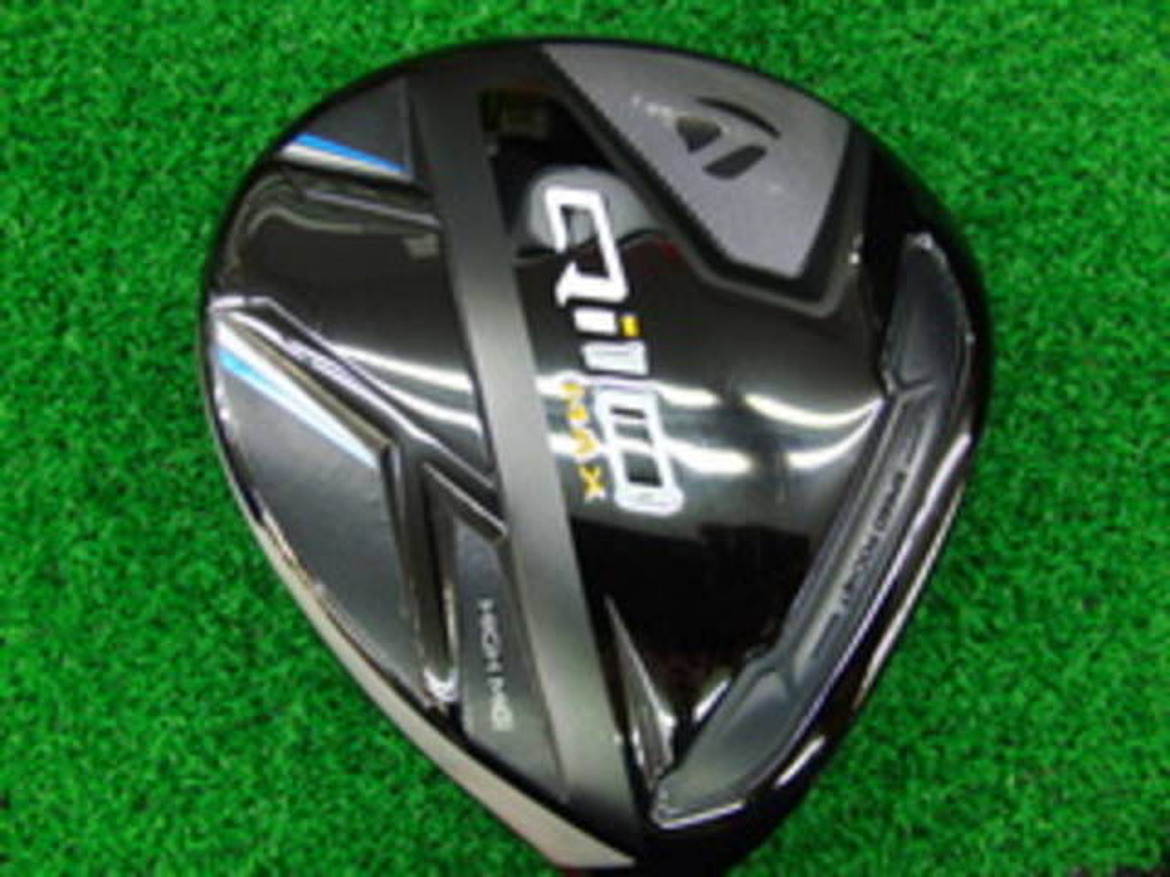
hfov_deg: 50.1
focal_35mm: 37
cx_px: 585
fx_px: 1251
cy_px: 438
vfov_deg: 38.7
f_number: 3.6
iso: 400
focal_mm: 6.42
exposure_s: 1/40
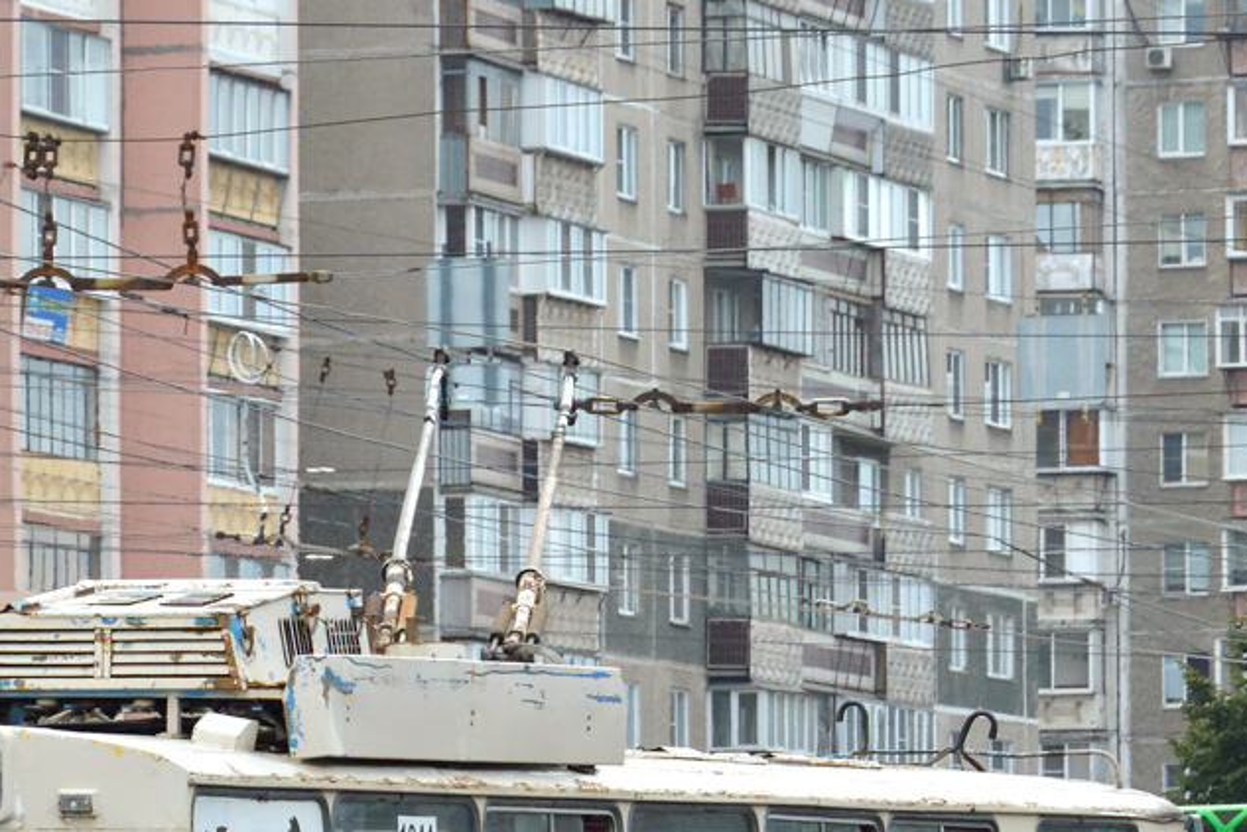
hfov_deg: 6.4
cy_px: 749
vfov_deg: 4.3
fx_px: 11084
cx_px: 278
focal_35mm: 320
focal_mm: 90
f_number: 7.1
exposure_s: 1/400
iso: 400
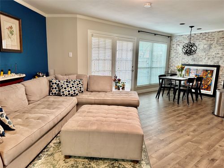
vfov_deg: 56.8
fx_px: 155
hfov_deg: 71.6
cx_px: 112
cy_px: 84
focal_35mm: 24
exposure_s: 1/60
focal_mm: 6.76
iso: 200
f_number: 1.78
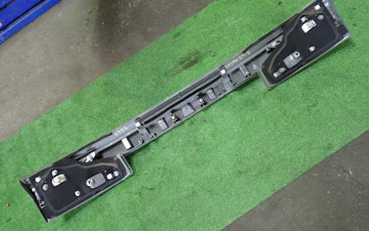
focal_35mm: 32
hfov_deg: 59.6
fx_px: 322
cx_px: 184
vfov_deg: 39.5
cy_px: 120
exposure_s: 1/30
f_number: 2.3
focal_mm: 5.4
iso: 250
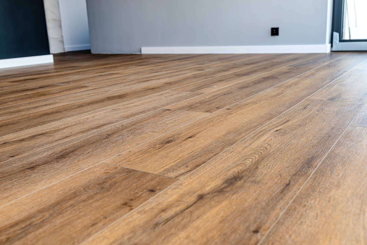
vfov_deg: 37.9
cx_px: 184
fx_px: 357
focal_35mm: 35
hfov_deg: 54.4
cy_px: 122
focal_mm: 35
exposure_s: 1/60
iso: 100
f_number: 5.6
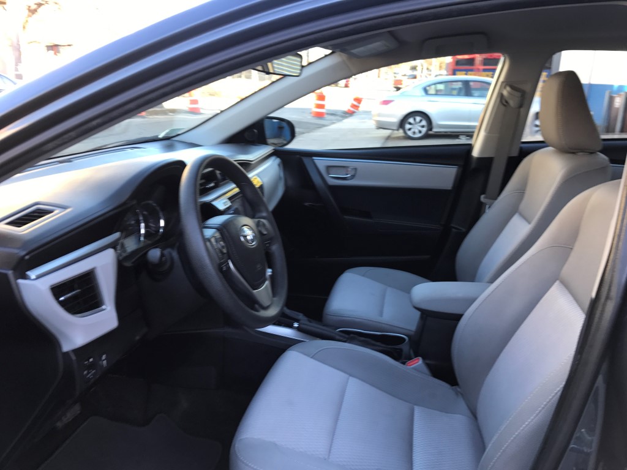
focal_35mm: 28
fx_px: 507
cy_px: 235
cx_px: 314
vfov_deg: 49.7
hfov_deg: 63.4
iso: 25
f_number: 1.8
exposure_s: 1/60
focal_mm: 3.99
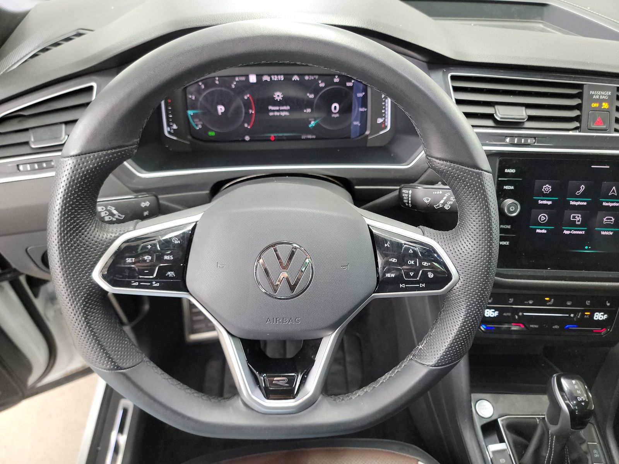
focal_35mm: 24
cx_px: 310
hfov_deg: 71.6
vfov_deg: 56.8
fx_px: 429
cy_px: 232
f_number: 1.8
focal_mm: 6.7
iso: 940
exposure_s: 1/39
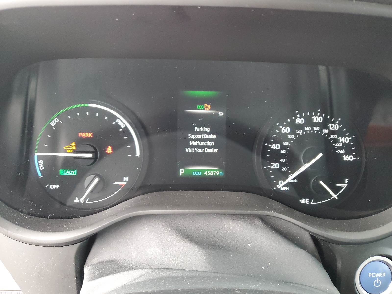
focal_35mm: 26
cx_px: 196
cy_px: 147
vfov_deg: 53.1
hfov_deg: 67.3
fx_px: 294
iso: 340
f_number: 1.5
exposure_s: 1/60.2
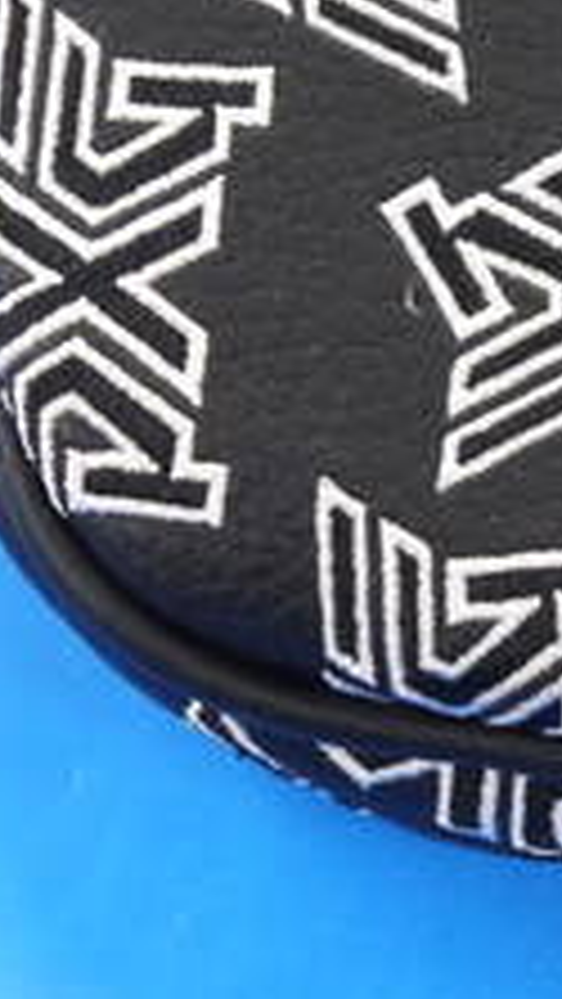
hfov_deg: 4.6
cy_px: 14
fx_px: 6989
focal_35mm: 264
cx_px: 670
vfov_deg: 8.1
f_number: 5.6
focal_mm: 42
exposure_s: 1/60
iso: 800
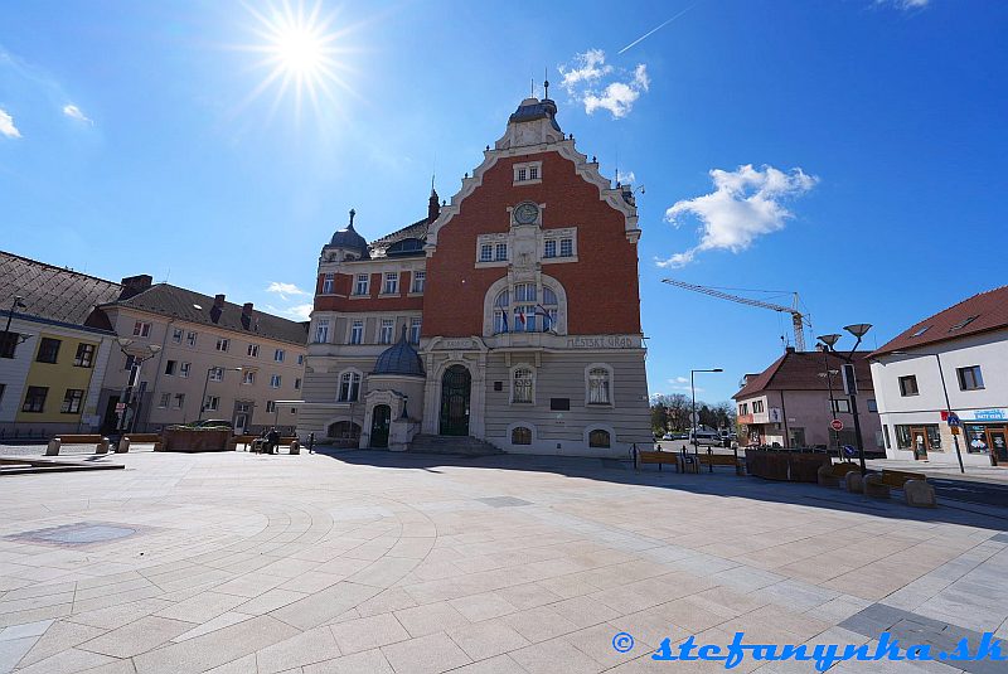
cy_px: 337
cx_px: 504
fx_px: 392
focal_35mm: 14
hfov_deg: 104.2
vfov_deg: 81.3
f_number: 11
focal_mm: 14
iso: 100
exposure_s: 1/250
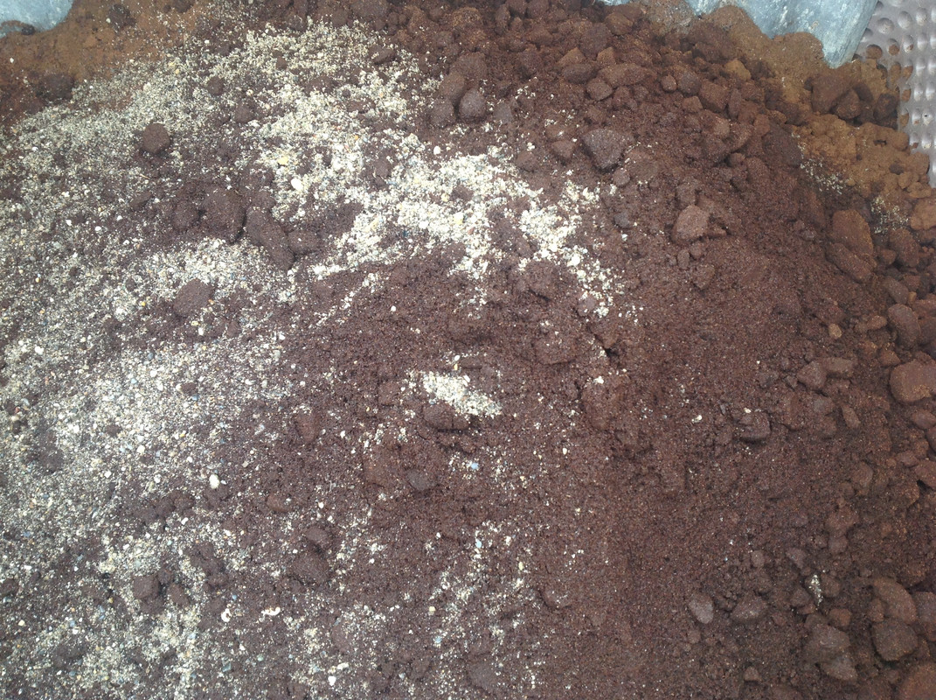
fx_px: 945
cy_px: 350
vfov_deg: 40.6
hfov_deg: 52.7
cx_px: 468
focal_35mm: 35
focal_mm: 4.28
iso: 64
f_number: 2.4
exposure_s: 1/60
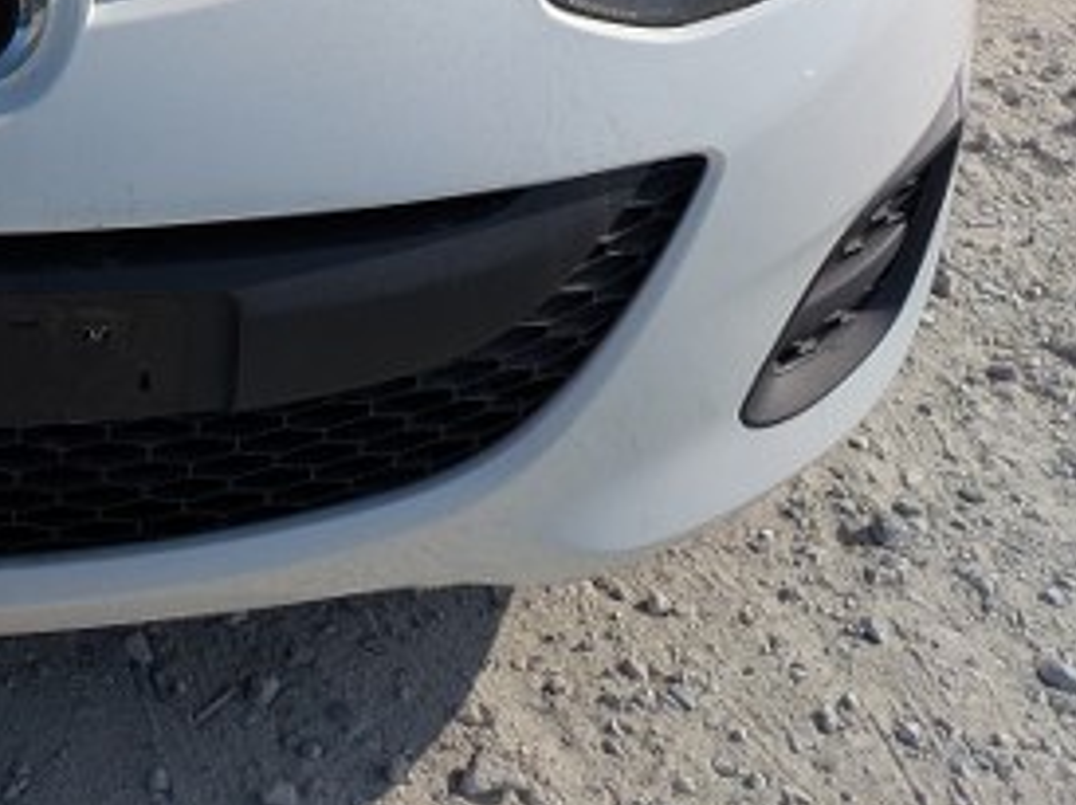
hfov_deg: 25.3
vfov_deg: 18.2
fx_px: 2267
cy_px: -353
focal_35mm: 73
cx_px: -26
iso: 54
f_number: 1.89
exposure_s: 1/4739
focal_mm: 5.43
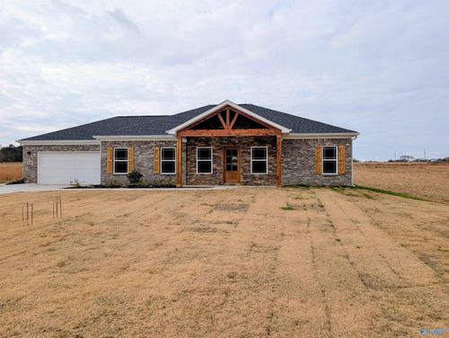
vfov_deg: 56.9
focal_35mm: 24
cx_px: 224
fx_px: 312
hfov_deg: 71.5
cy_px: 169
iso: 21
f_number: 1.68
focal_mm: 6.9
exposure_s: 1/1381
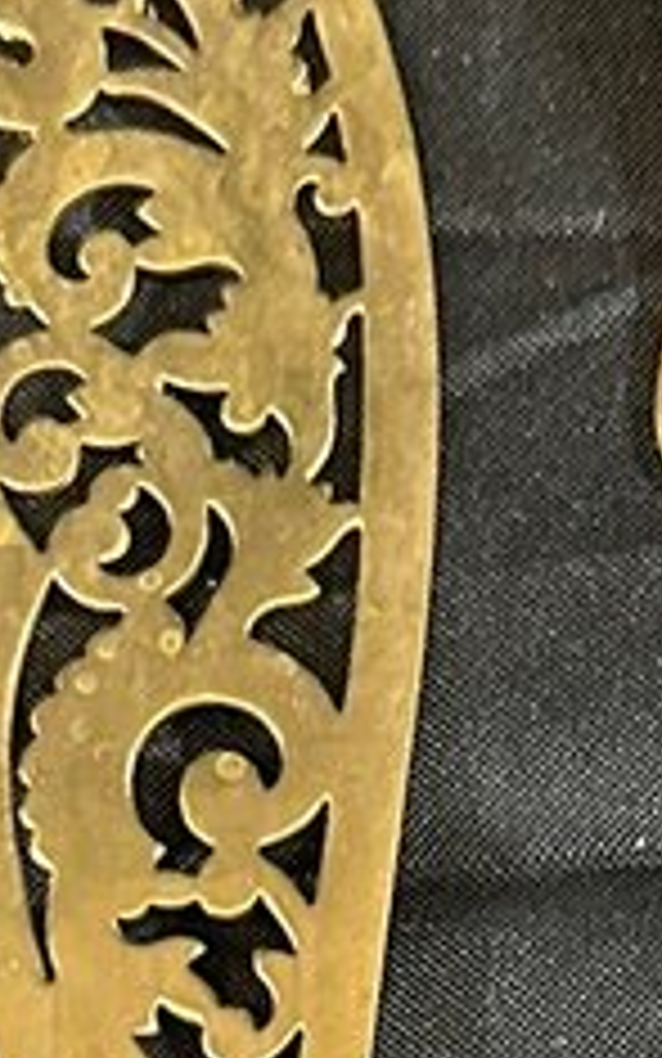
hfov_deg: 10.6
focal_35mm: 123
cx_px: 646
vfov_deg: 16.1
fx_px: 3548
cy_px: 1371
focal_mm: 6.86
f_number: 1.78
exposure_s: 1/60
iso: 640
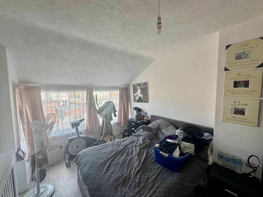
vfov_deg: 85.7
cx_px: 132
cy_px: 98
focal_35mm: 14
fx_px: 106
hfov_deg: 102.1
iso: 50
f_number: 2.2
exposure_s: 1/99
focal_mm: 2.22
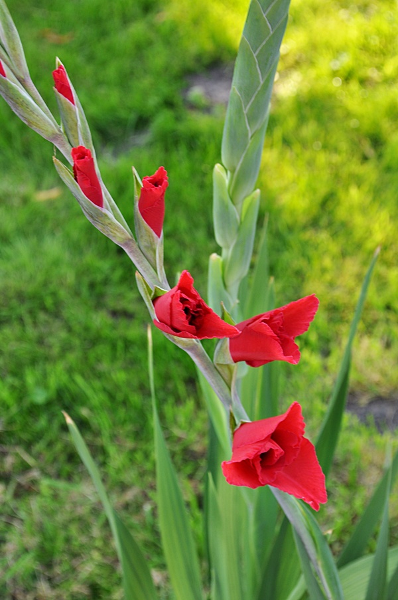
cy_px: 300
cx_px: 199
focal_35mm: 69
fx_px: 1147
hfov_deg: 19.7
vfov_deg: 29.3
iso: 320
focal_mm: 46
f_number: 8
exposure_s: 1/80
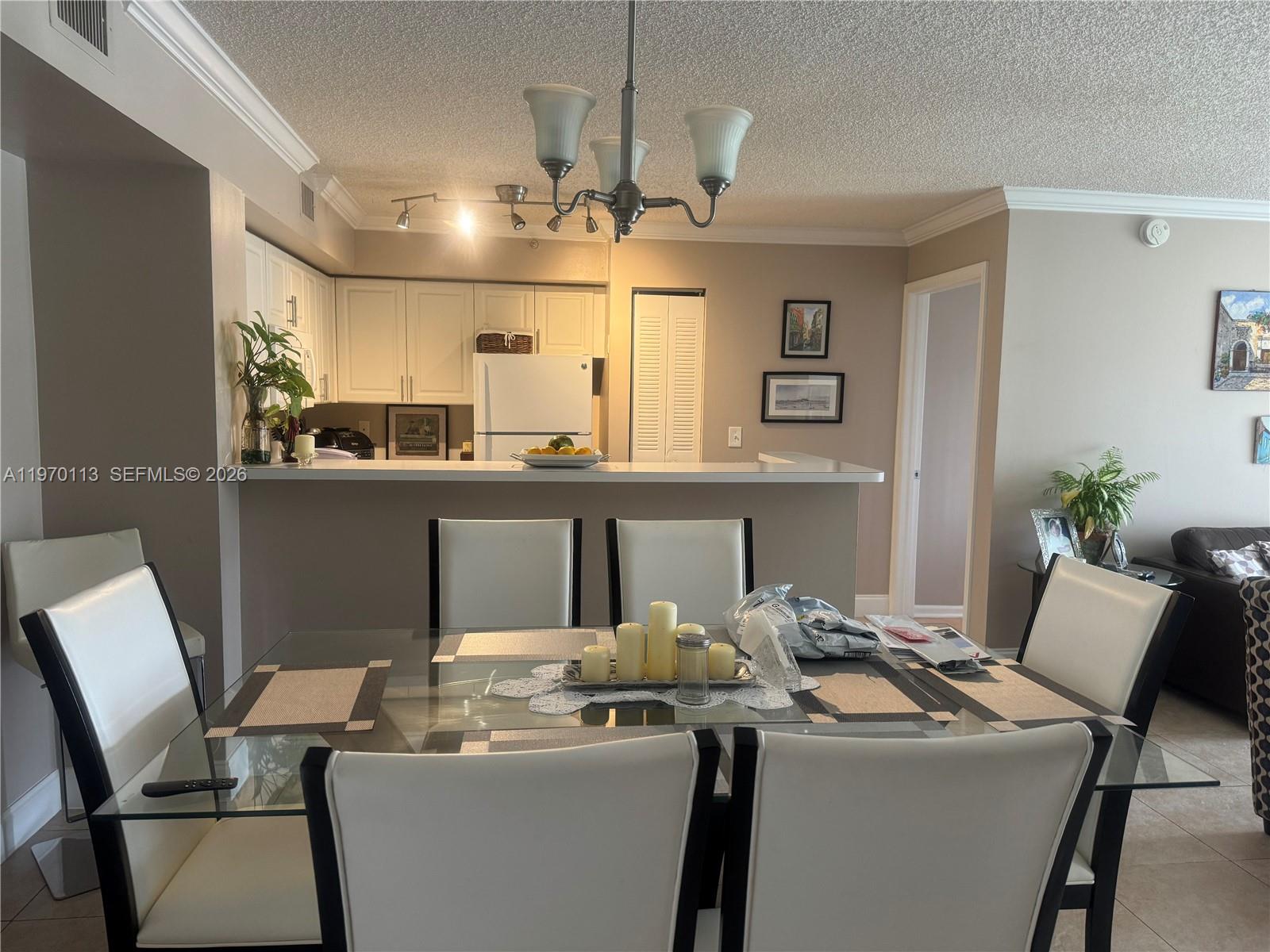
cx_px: 635
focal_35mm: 24
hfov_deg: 71.6
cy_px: 476
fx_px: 881
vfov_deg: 56.8
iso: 200
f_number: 1.78
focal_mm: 6.76
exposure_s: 1/60
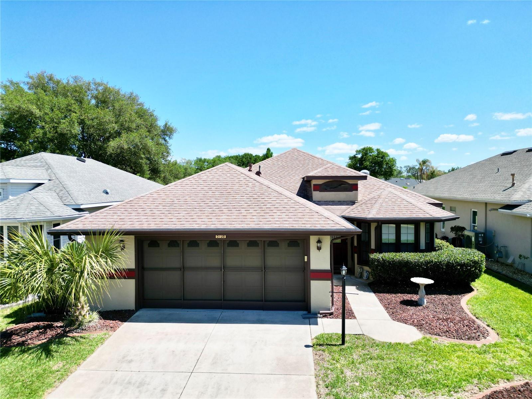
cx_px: 266
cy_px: 200
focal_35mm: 24
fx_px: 369
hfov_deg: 71.6
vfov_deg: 56.8
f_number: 1.7
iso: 140
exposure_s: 1/3200
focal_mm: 6.72
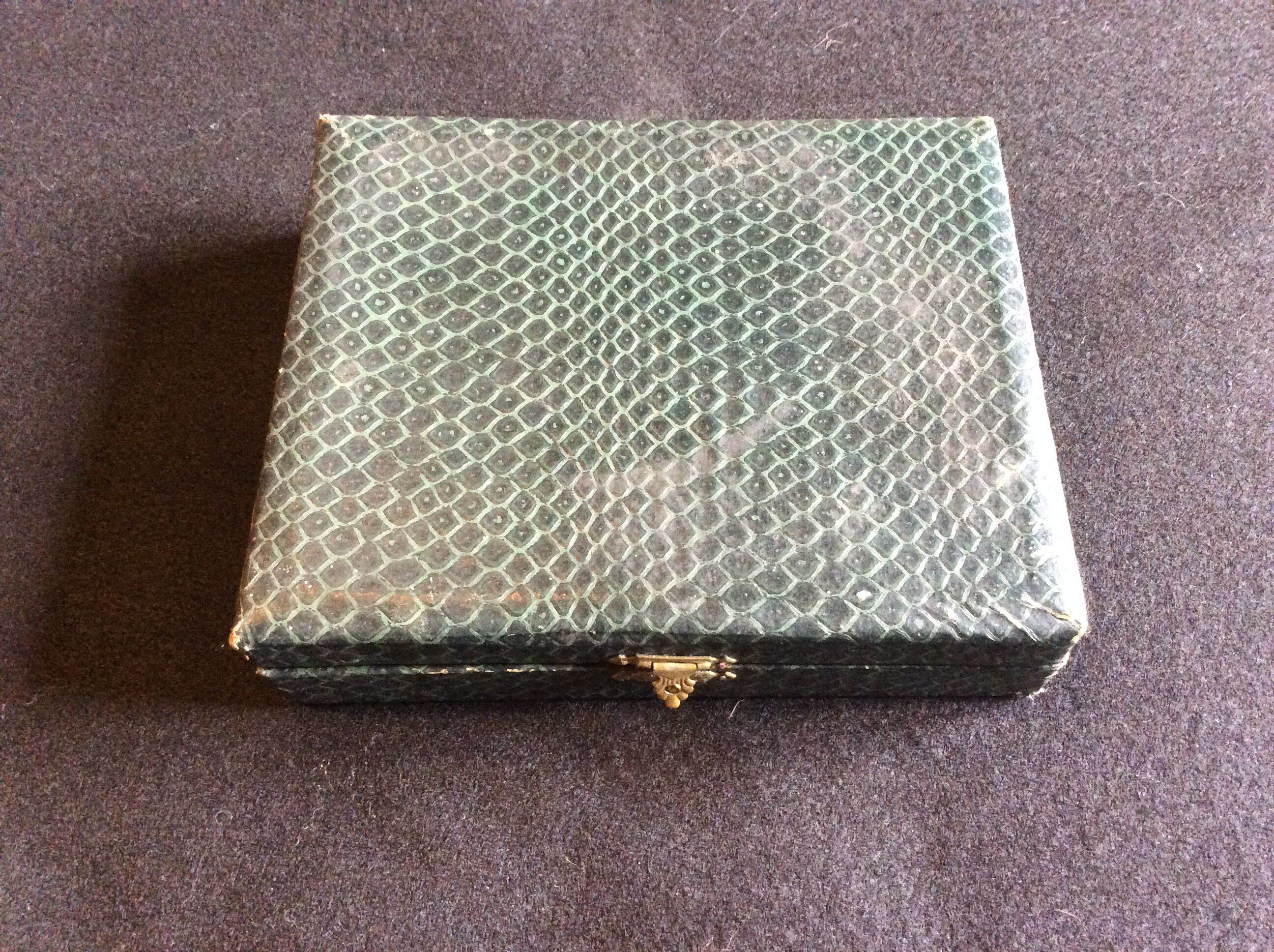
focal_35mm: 32
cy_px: 476
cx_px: 637
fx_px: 1176
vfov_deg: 44.1
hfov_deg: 56.9
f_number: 2.4
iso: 320
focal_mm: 3.3
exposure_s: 1/17
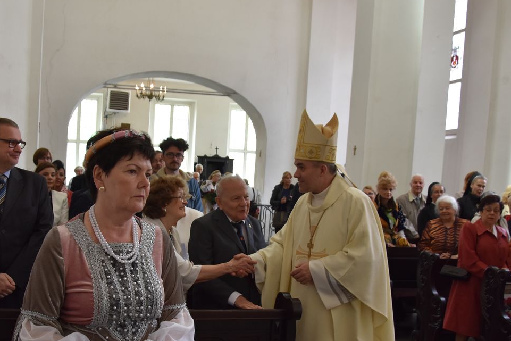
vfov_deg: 18.5
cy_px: 215
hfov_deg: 27.4
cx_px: 203
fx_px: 1046
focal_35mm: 74
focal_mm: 35
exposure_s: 1/125
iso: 800
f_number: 5.6
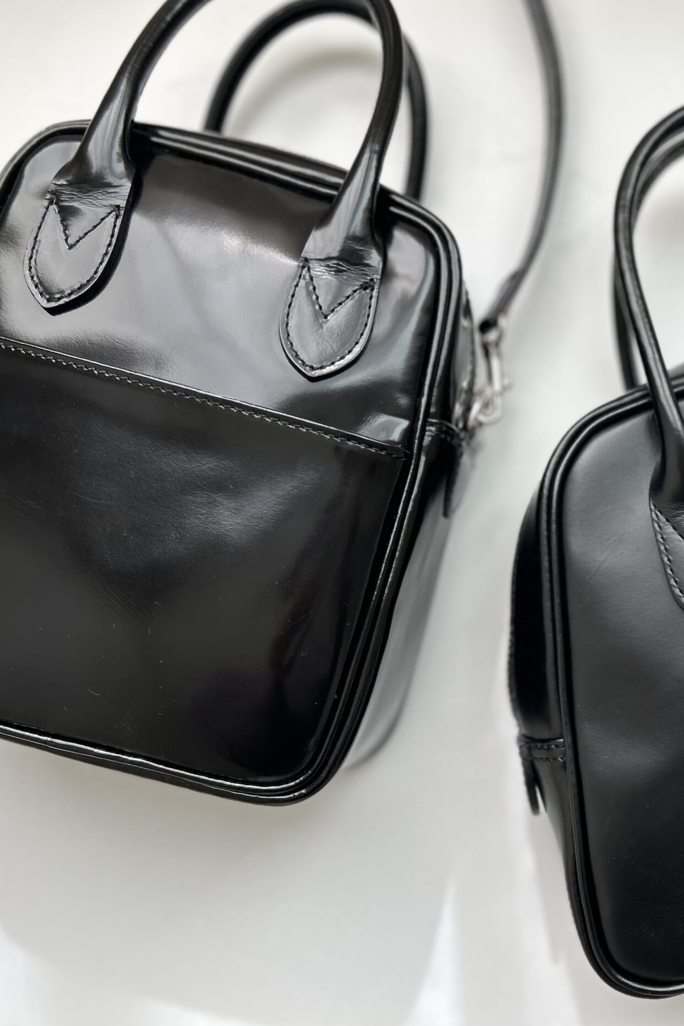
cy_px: 506
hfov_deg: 34.9
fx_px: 1055
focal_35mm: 37
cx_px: 542
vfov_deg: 51.9
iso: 40
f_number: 1.5
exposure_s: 1/250
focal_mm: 5.7
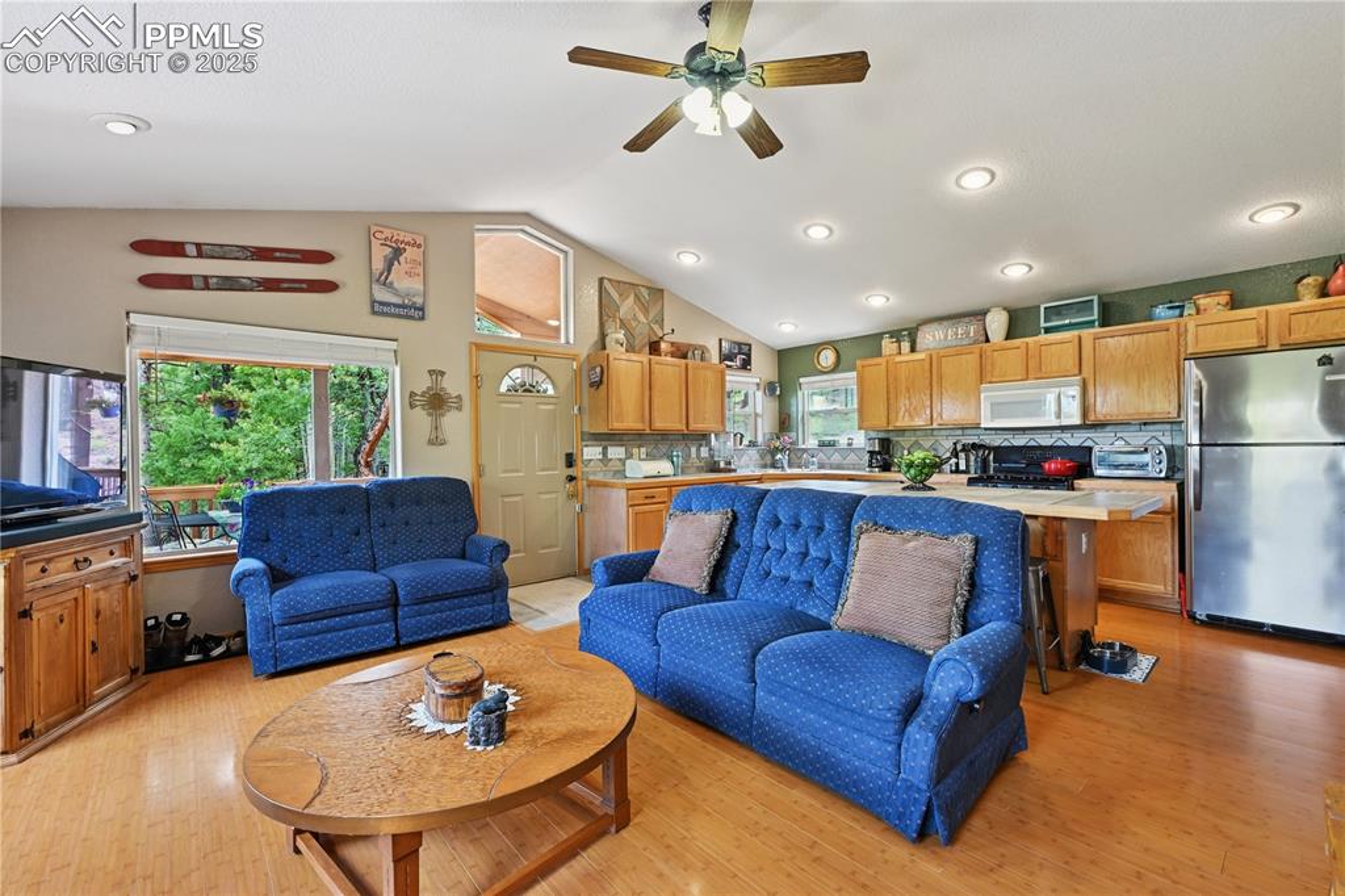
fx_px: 560
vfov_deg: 77.3
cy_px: 448
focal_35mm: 15
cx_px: 672
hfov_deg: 100.4
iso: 800
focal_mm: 15
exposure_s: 1/5
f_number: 11
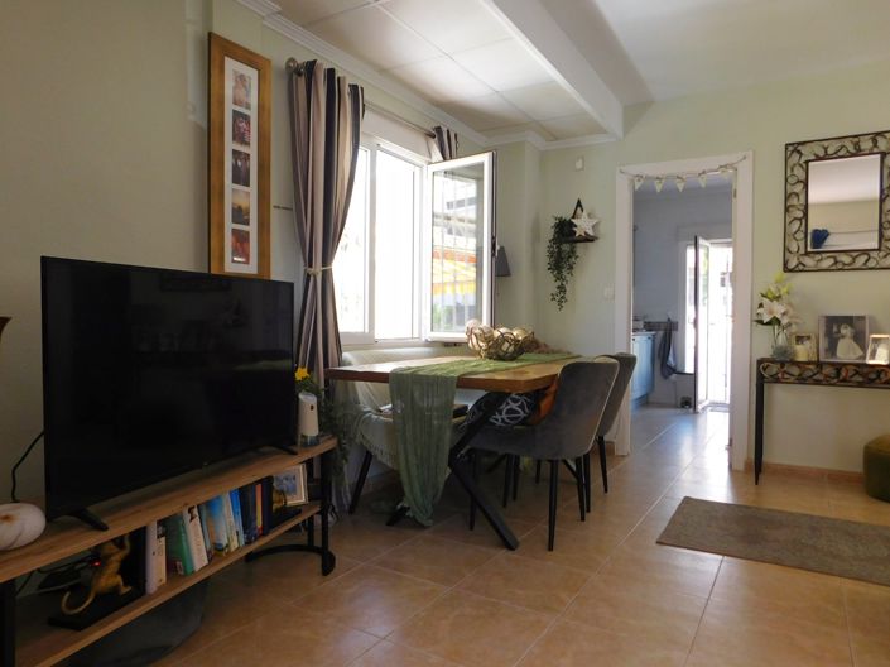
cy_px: 334
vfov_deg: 58.8
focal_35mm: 23
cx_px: 445
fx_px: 591
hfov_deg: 74.0
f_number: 3
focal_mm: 4
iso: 125
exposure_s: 1/80
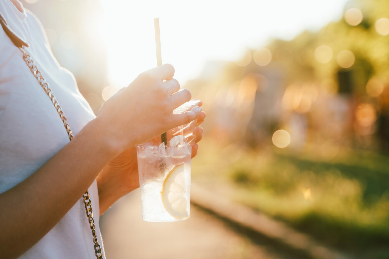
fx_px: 875
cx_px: 208
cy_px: 114
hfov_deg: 25.1
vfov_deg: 16.8
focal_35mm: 81
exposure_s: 1/320
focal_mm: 69
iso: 160
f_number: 3.2
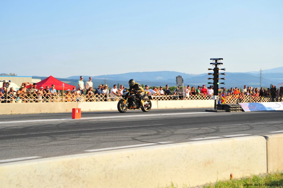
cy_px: 94
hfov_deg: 28.9
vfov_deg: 19.4
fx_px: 550
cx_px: 142
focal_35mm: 70
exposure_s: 1/400
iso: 200
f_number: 6.3
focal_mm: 70
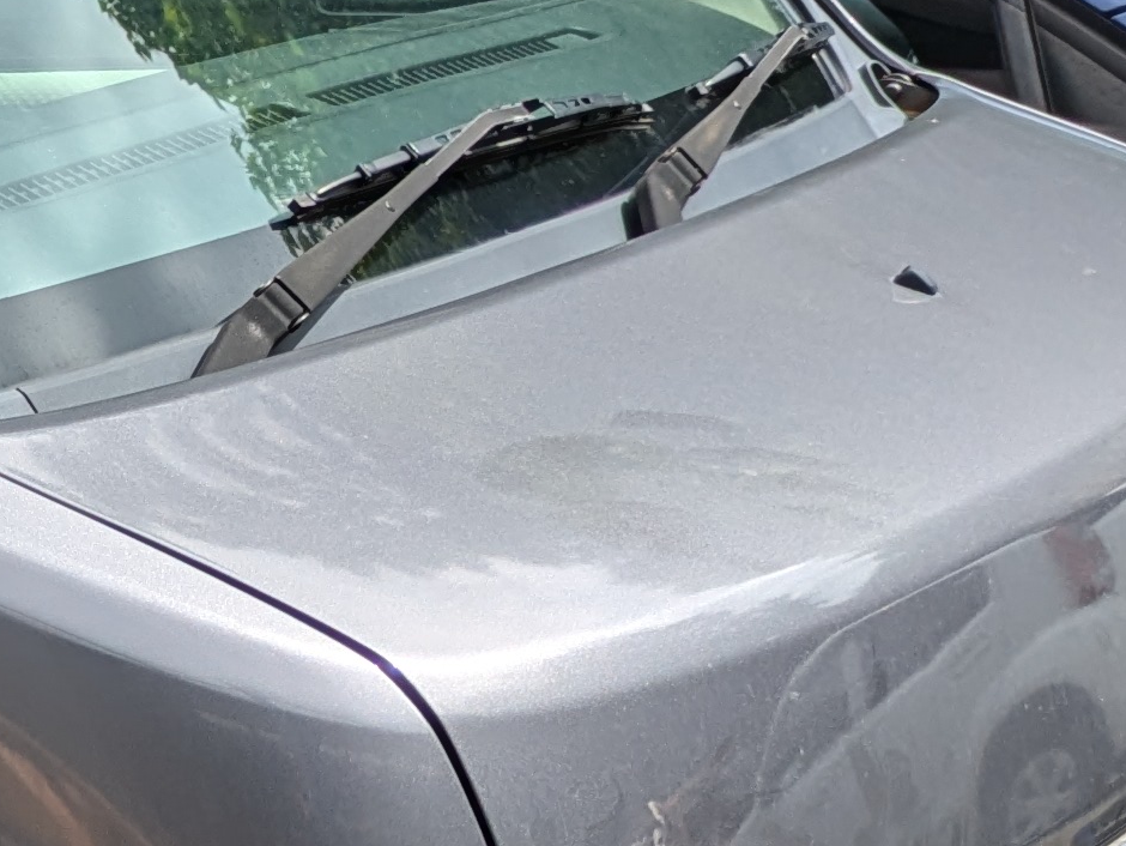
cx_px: -921
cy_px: 971
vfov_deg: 11.8
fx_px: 4003
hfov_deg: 14.1
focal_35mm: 123
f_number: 1.89
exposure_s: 1/1776
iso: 48
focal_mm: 5.43
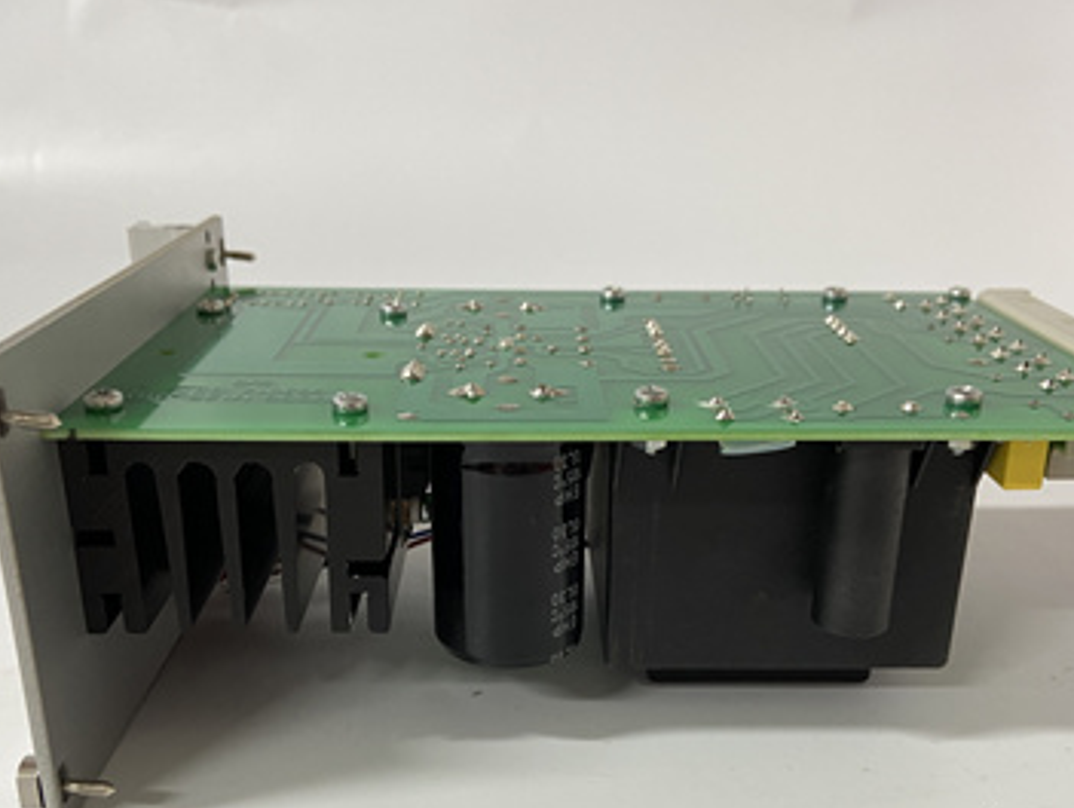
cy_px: 537
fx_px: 1149
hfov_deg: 50.1
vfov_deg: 38.3
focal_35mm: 37
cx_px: 545
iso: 125
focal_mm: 4.25
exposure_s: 1/50
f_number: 1.8
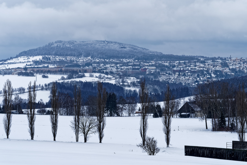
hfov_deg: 18.1
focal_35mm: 113
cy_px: 76
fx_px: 775
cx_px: 124
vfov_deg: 12.1
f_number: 14
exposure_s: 1/13
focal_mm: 100
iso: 200
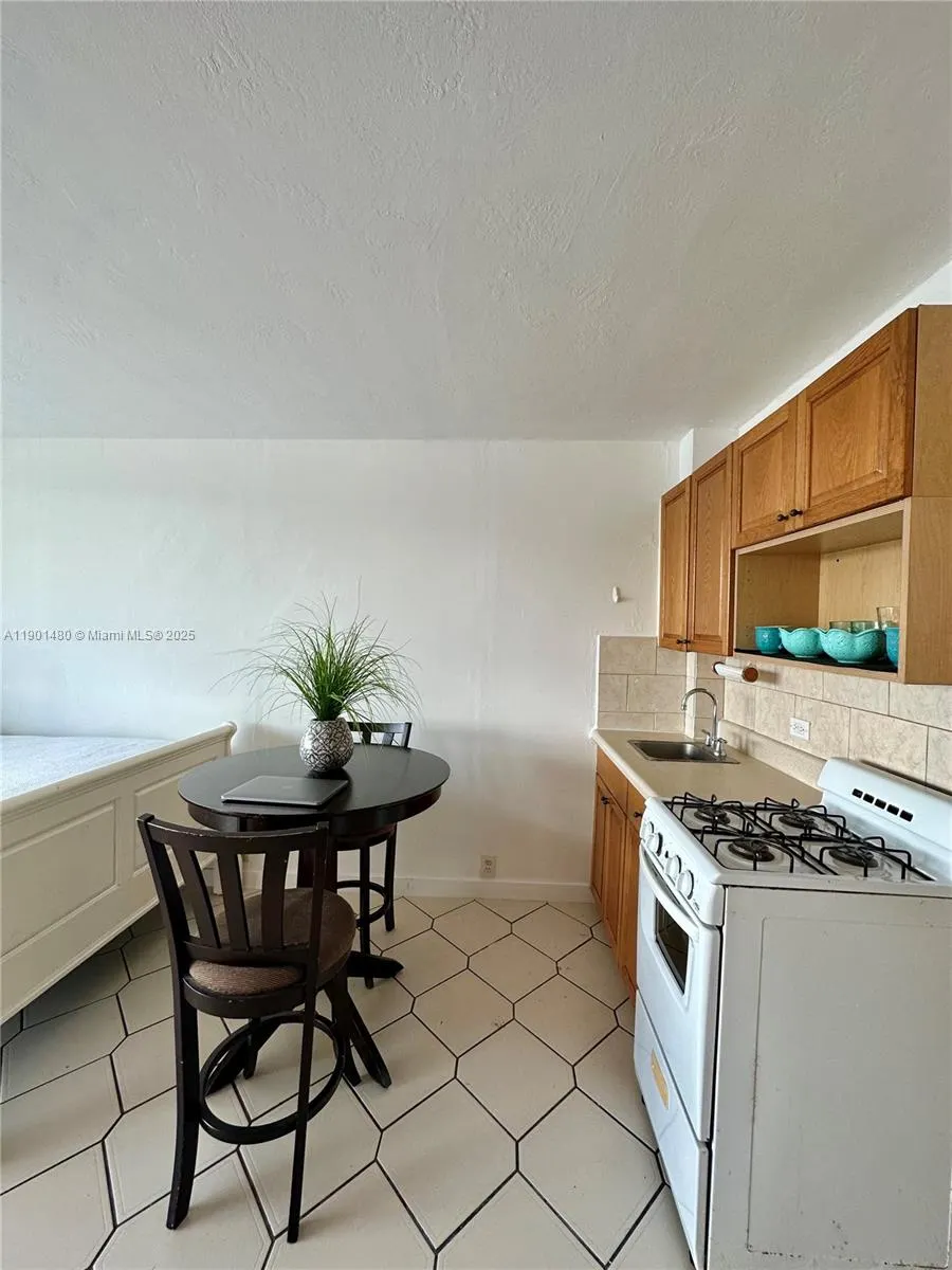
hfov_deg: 85.7
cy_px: 635
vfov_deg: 102.1
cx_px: 476
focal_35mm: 14
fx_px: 513
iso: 100
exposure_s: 1/120
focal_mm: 2.22
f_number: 2.2
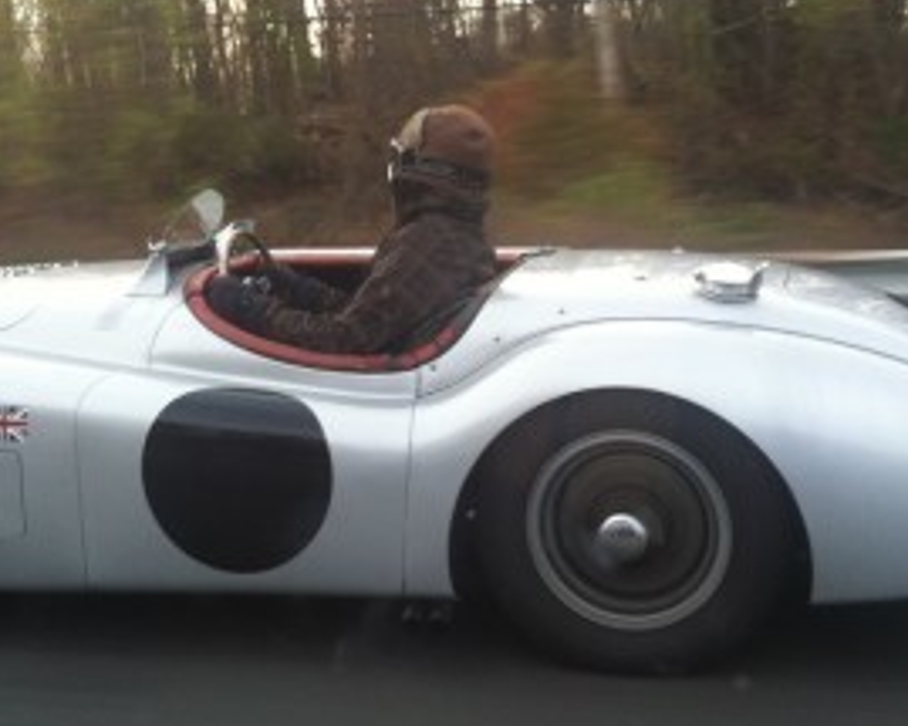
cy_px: 356
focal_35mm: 57
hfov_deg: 33.0
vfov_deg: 26.7
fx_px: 1531
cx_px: 378
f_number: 2.8
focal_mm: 3.85
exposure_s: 1/60
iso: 100
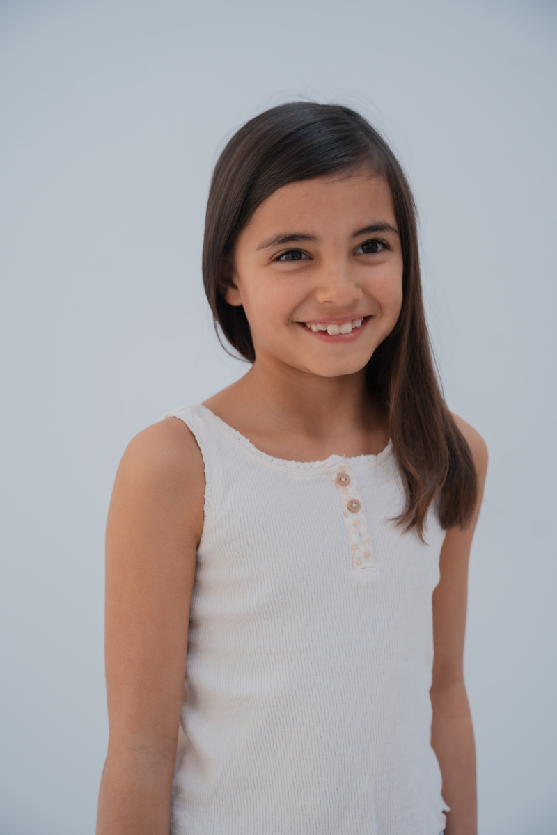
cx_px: 278
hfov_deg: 27.9
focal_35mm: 48
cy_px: 418
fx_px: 1123
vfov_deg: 40.8
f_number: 4
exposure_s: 1/400
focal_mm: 48.4
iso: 160
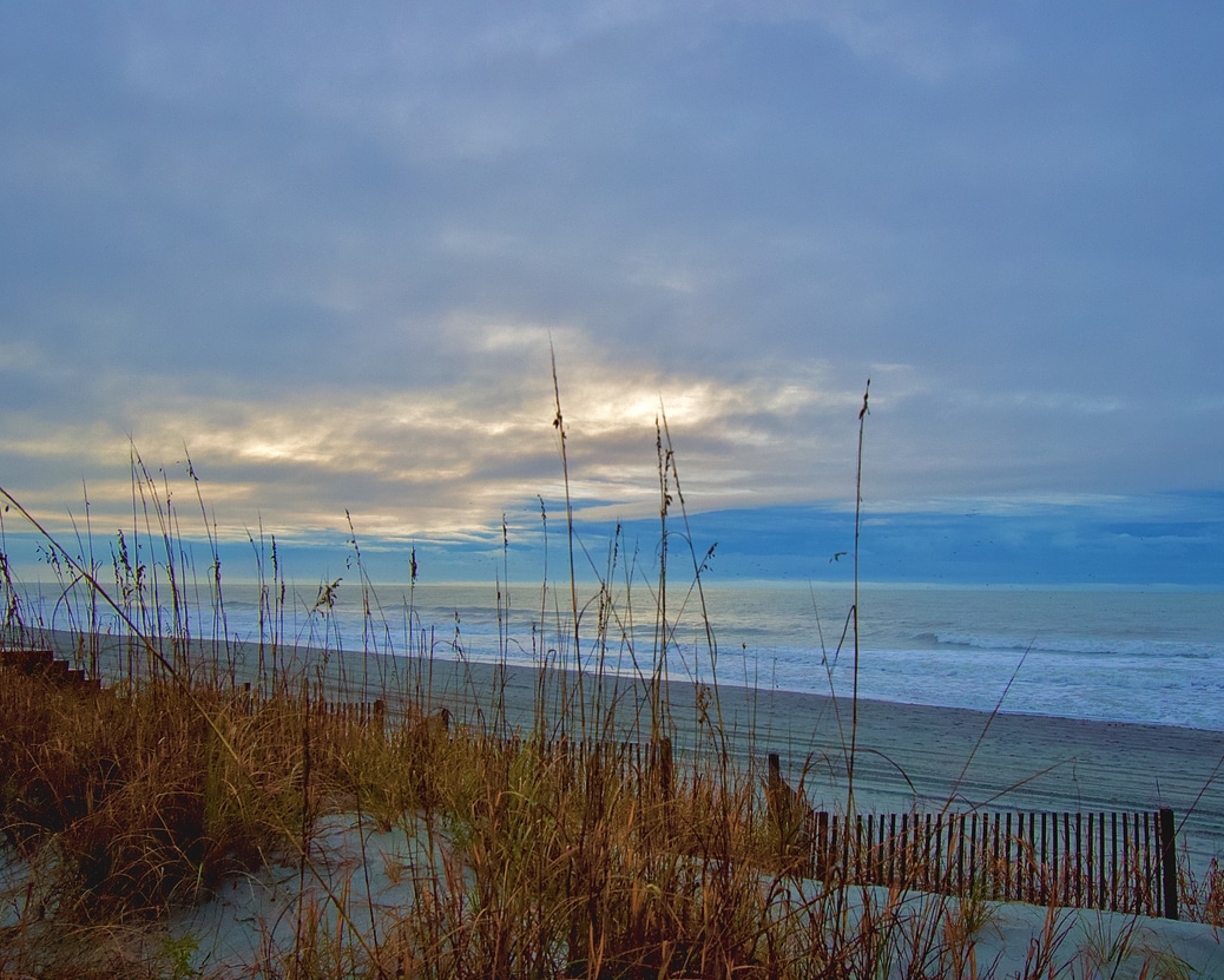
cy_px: 488
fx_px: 1232
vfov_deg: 43.4
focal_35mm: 34
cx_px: 638
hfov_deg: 52.8
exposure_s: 1/30
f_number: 5.6
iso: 800
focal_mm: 20
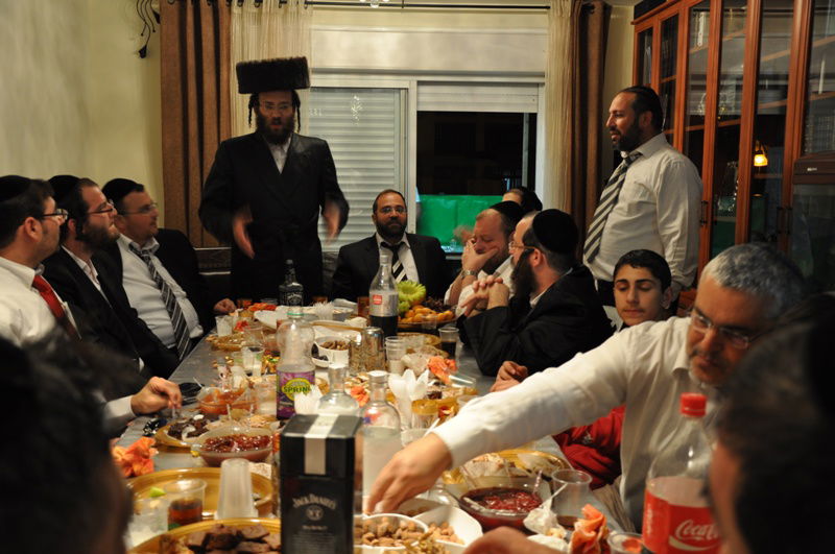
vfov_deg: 36.8
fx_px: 834
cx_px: 418
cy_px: 277
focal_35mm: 36
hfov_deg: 53.2
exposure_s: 1/15
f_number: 4
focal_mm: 24
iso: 450
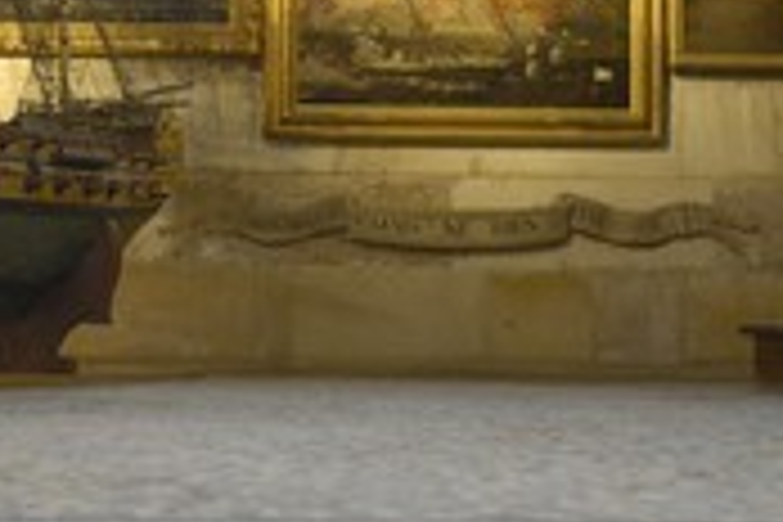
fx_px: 1892
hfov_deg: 23.0
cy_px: 63
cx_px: 146
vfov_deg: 15.5
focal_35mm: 87
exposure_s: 1/4
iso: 100
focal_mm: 24
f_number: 5.6
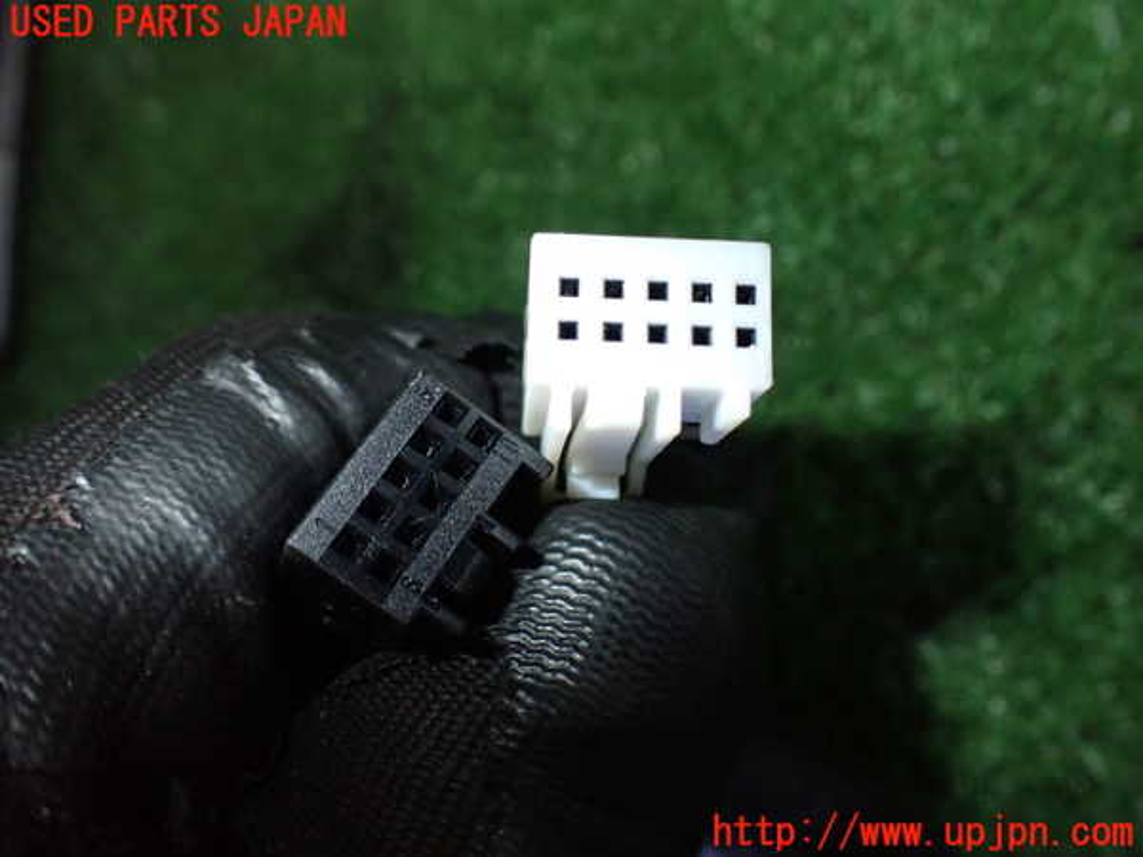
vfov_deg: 46.8
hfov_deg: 60.0
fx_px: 991
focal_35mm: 30
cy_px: 428
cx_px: 572
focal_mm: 5.4
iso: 800
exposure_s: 1/30
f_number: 6.3
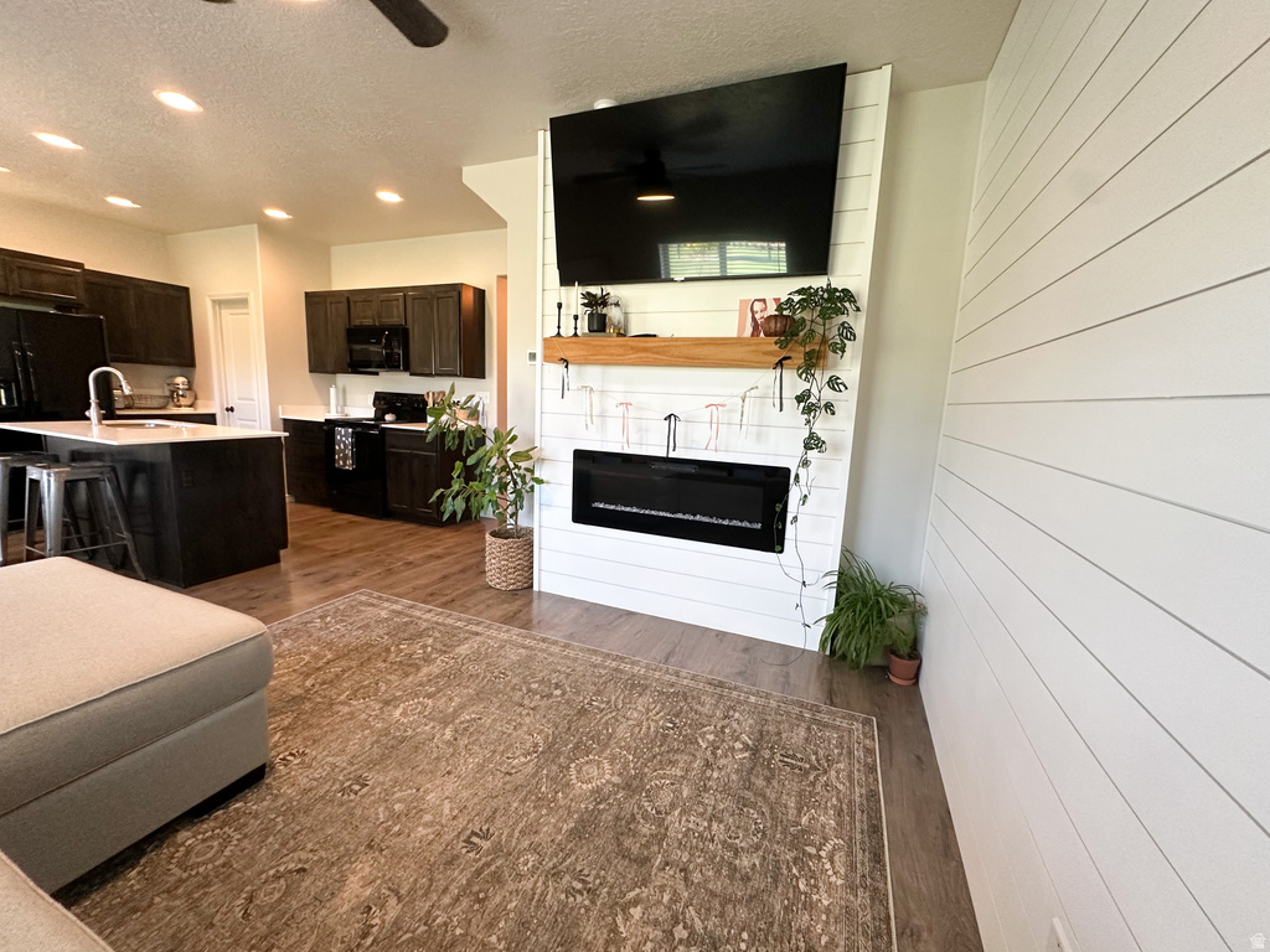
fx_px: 514
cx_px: 635
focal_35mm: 14
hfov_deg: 102.1
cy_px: 476
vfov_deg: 85.7
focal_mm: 2.22
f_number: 2.2
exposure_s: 1/120
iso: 250
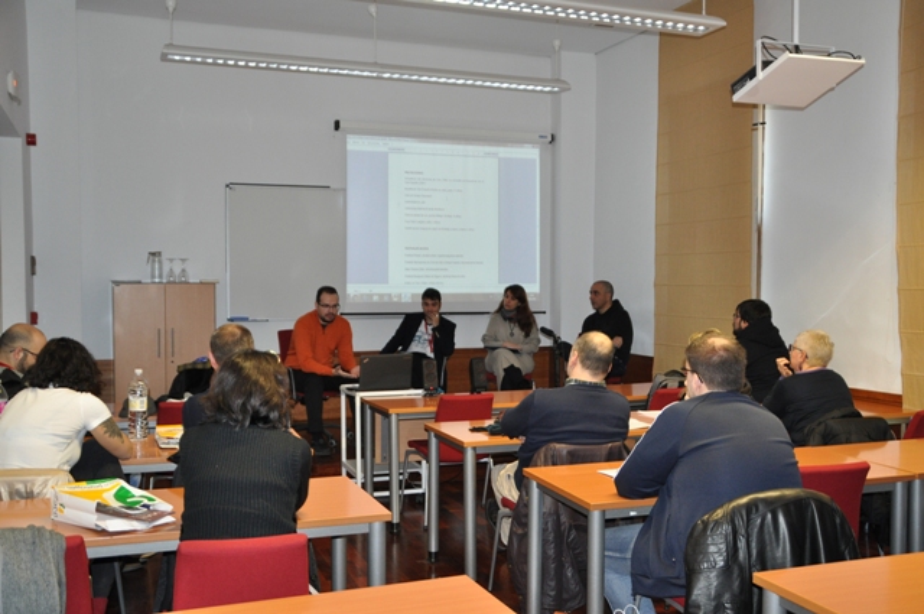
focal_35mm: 38
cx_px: 462
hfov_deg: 51.3
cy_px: 307
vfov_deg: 35.4
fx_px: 961
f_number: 3.8
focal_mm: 25
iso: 800
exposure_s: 1/60
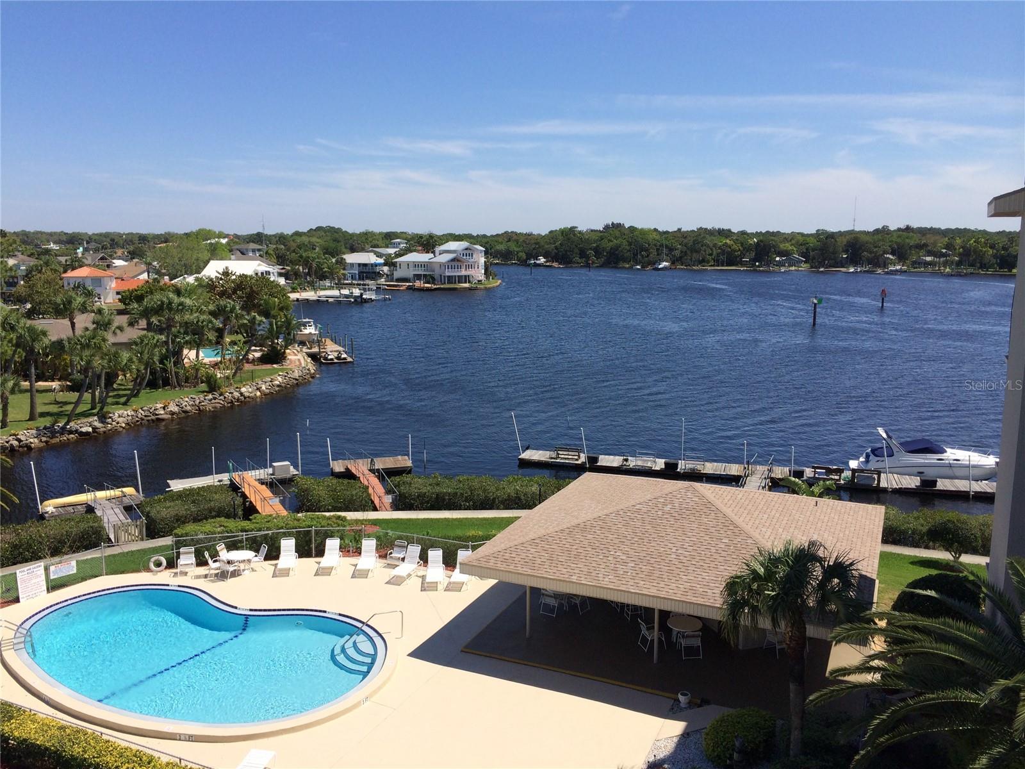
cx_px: 512
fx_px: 888
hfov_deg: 60.0
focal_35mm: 30
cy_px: 384
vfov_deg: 46.8
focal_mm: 4.12
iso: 32
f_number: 2.2
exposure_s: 1/2740
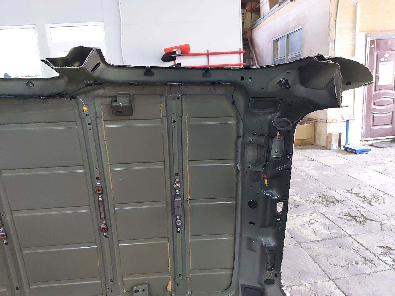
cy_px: 148
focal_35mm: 24
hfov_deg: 71.6
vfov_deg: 56.8
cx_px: 198
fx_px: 274
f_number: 1.8
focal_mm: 5.23
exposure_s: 1/25
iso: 250
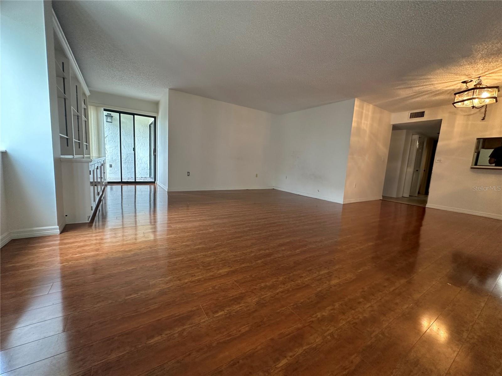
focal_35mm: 14
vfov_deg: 85.7
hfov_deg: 102.1
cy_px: 188
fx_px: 203
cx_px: 251
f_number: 2.2
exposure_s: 1/60
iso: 160
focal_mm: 2.22
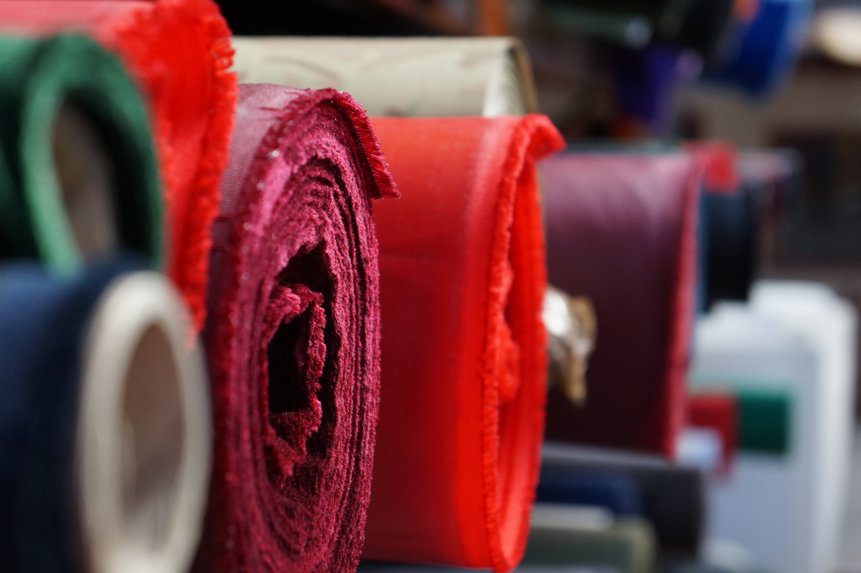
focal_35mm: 82
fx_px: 1972
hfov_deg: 24.6
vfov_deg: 16.5
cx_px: 430
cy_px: 286
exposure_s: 1/100
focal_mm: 55
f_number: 5.6
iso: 800
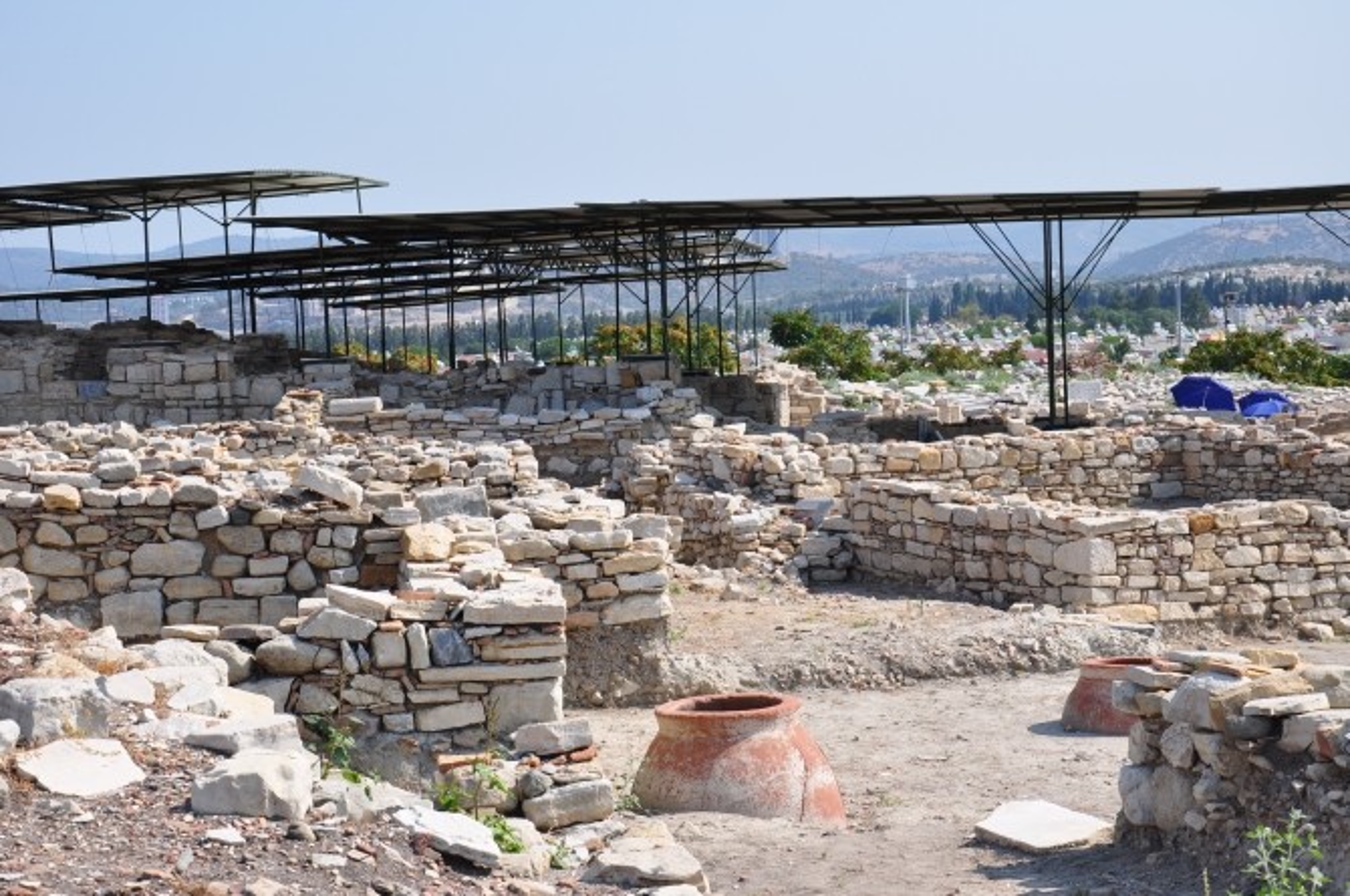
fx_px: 2809
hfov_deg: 27.0
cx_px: 675
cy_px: 448
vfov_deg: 18.1
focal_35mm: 75
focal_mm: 50
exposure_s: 1/320
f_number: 10
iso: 200
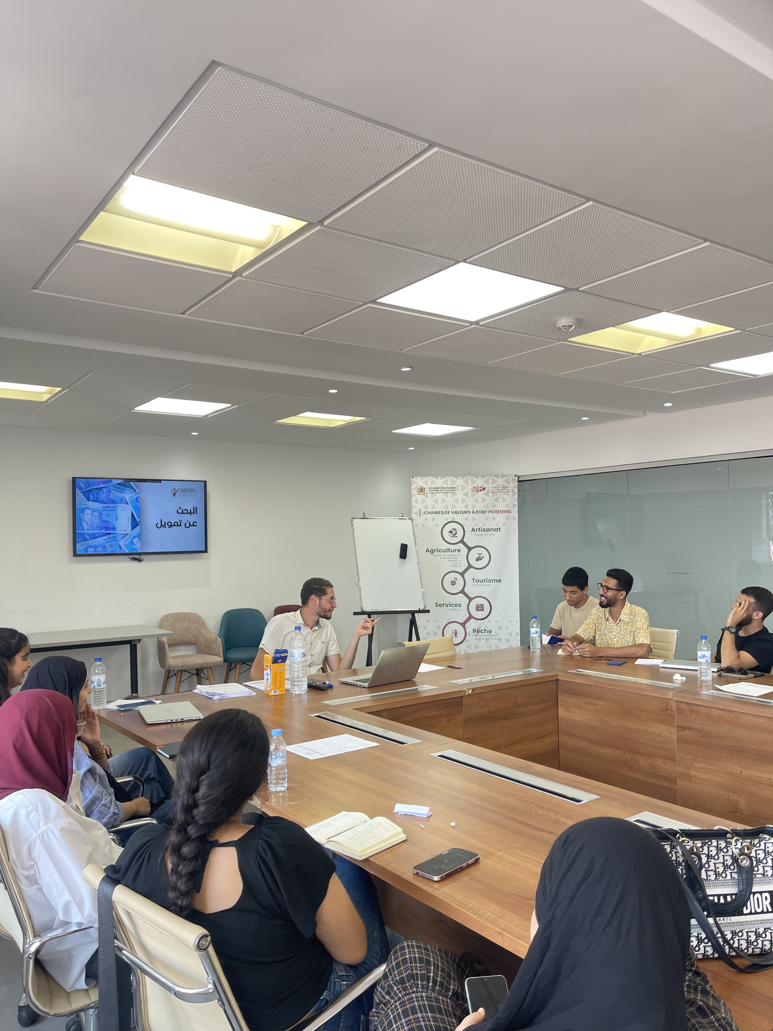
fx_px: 774
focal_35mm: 26
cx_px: 386
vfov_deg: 67.3
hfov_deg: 53.1
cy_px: 516
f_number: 1.6
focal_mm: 5.1
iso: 64
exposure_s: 1/100
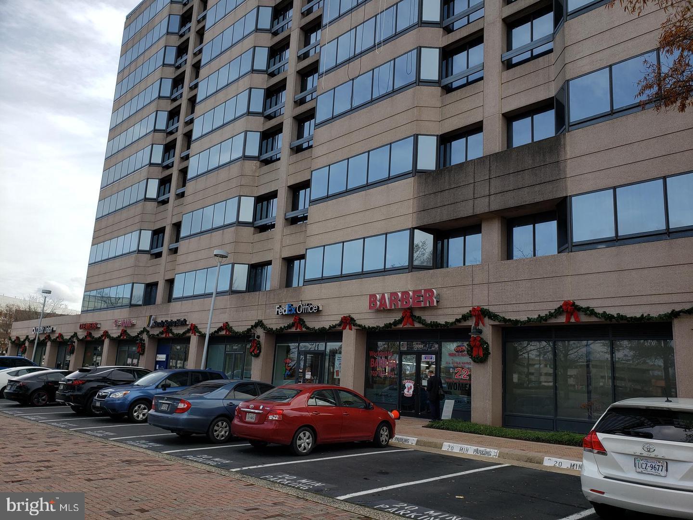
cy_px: 260
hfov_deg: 67.3
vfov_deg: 53.1
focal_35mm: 26
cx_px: 346
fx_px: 521
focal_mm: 4.3
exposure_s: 1/744
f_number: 2.4
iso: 50
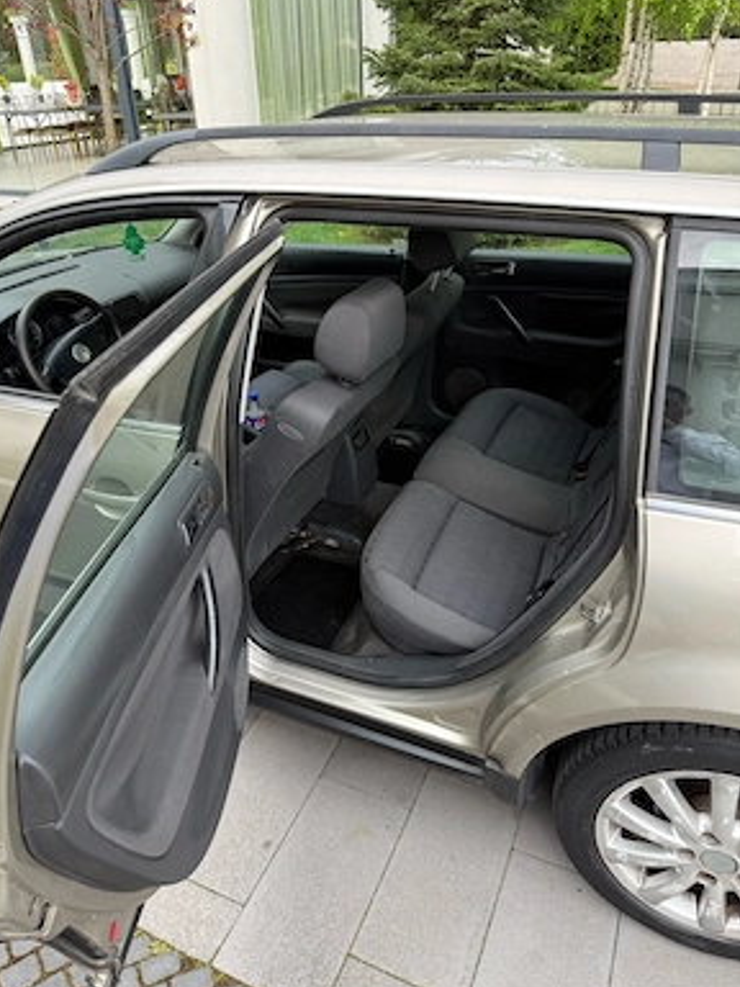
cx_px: 357
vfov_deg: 69.4
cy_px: 481
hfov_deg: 54.9
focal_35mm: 25
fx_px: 713
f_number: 1.78
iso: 100
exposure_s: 1/414
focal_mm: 6.76
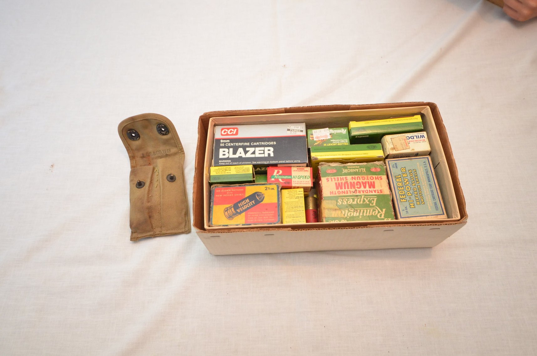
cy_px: 178
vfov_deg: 52.9
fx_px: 357
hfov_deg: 73.9
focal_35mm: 24
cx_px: 268
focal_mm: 16
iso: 1800
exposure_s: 1/60
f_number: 4
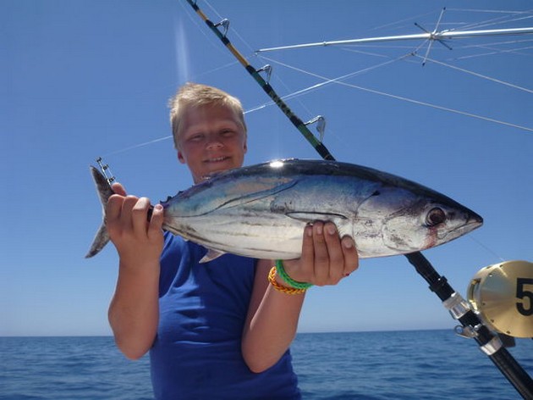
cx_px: 266
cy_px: 200
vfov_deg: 49.7
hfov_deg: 63.5
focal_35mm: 28
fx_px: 431
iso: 100
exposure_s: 1/160
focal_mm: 4.9
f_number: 10
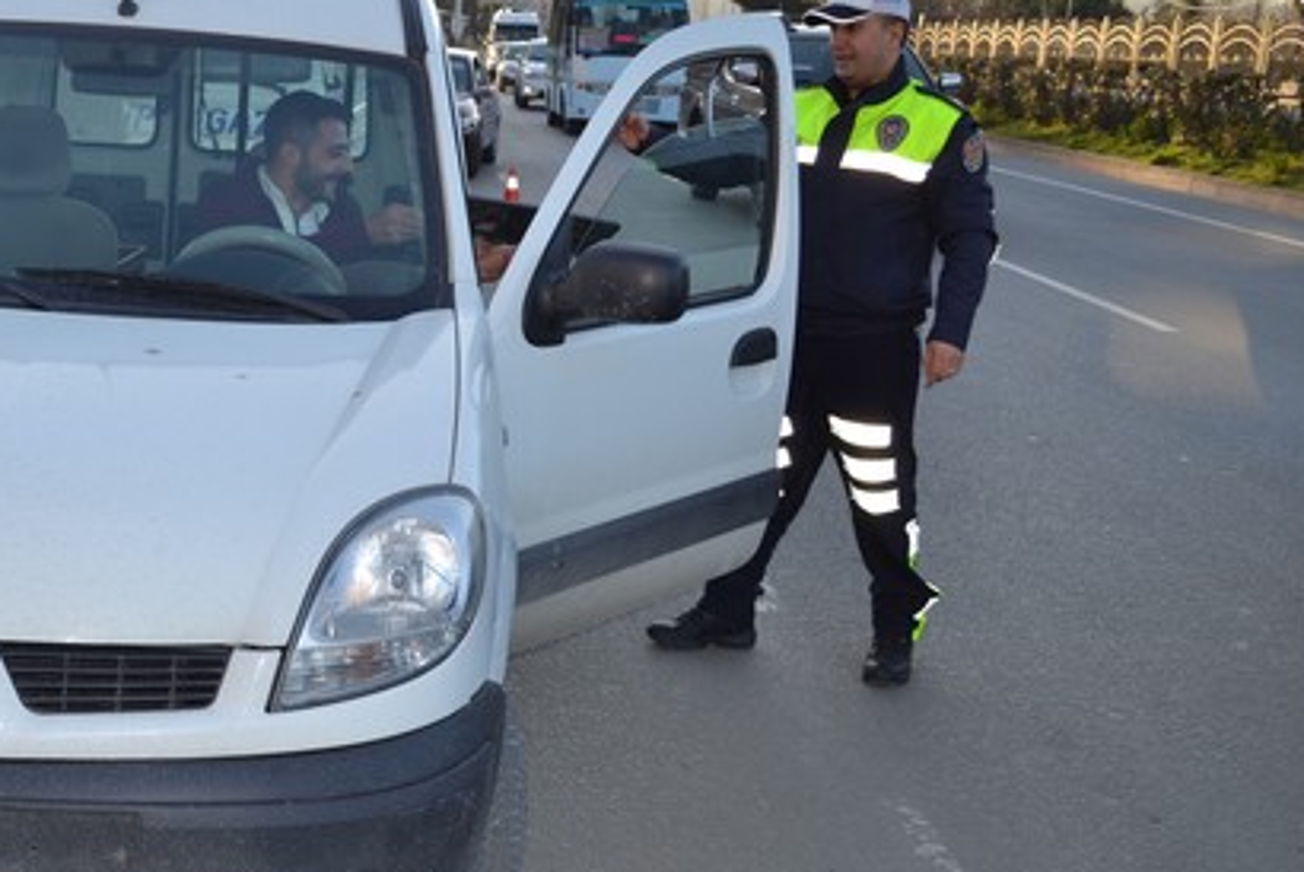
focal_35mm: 49
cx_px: 267
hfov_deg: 38.8
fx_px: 1776
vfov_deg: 27.6
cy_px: 434
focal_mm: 20
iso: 100
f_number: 4.5
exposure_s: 1/200
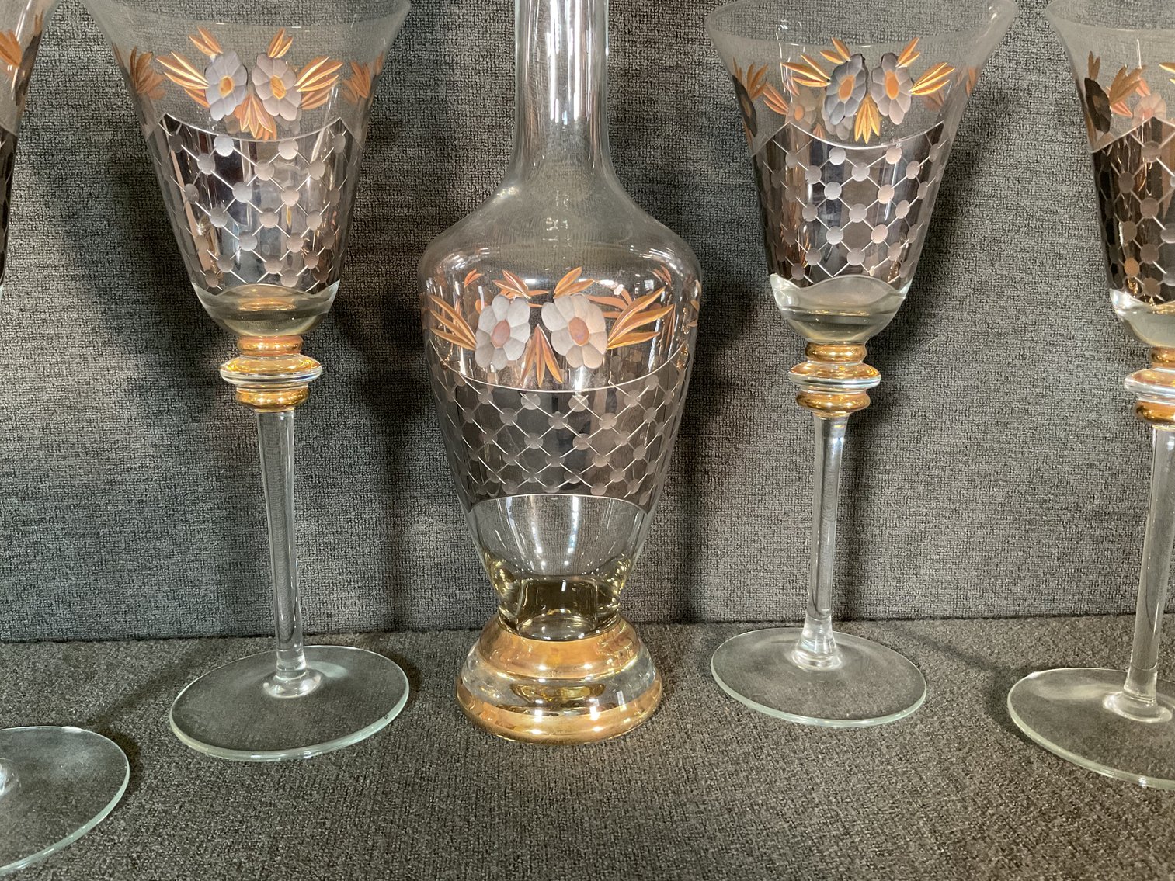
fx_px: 984
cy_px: 440
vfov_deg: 48.2
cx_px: 588
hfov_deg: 61.7
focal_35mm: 29
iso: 250
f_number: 1.8
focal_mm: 3
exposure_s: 1/60
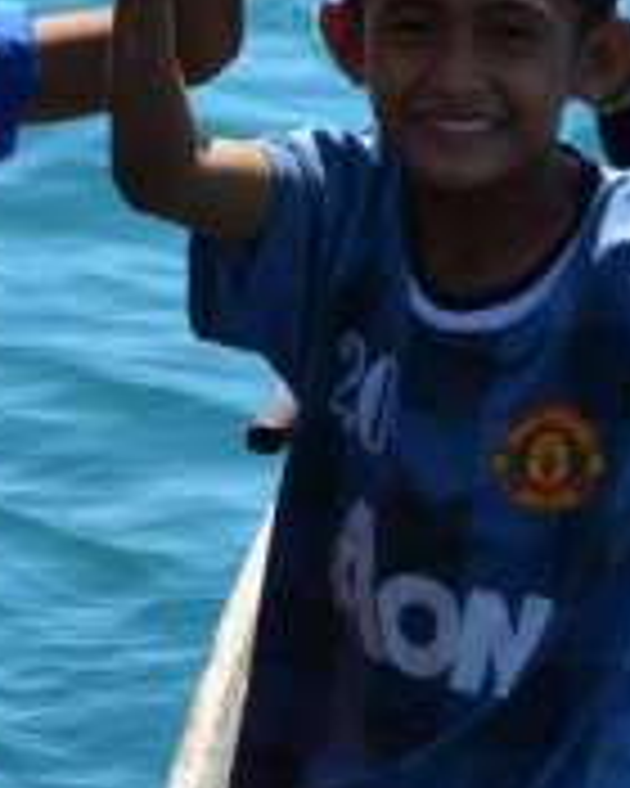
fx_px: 7015
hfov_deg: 5.1
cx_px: -140
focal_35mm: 301
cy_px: 144
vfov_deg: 6.4
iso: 250
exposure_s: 1/320
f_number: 9
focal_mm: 70
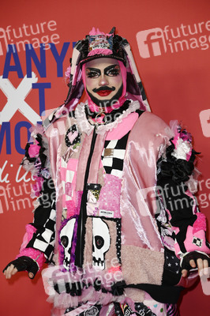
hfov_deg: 13.0
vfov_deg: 19.5
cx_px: 105
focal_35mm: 105
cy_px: 158
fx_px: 920
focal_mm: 105
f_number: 5.6
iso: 640
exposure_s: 1/200
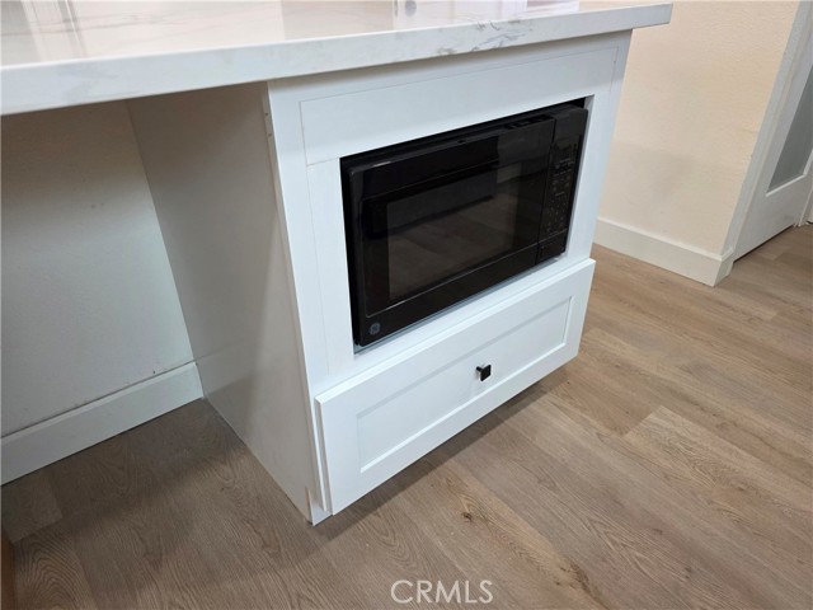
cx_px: 406
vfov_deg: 58.9
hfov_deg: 73.9
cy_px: 305
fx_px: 540
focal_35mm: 23
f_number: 1.7
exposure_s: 1/120
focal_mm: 6.3
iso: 200
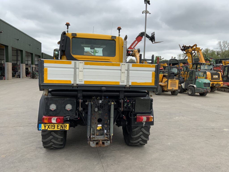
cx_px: 114
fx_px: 192
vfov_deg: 48.2
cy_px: 86
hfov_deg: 61.7
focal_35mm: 29
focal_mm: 3
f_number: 1.8
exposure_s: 1/1195
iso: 16
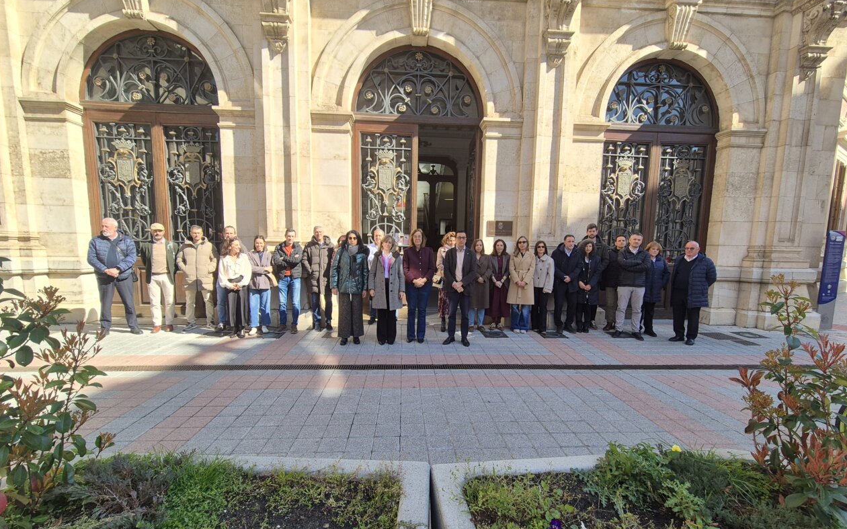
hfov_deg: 105.3
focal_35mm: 14
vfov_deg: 78.4
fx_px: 323
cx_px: 425
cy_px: 292
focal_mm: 2.2
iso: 50
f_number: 2.2
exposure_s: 1/614
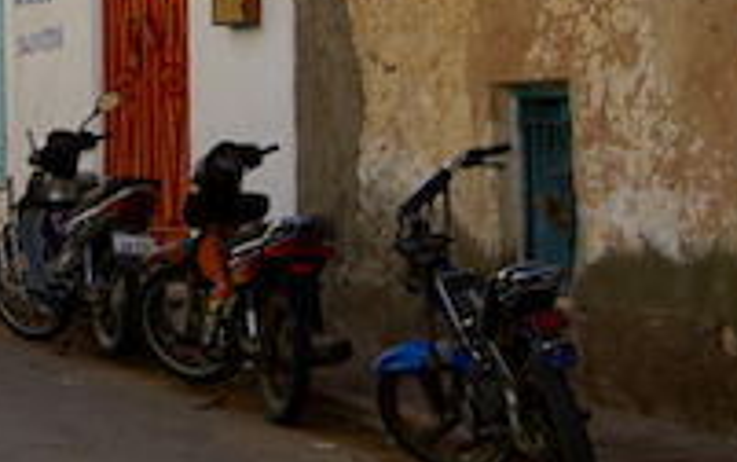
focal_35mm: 142
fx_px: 2855
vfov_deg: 9.2
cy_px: -73
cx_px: -616
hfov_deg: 13.2
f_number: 13
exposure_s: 1/80
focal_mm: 35
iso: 100
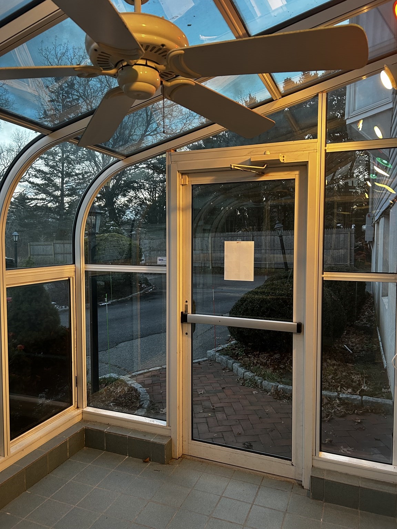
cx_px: 198
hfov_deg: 53.1
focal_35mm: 26
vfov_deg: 67.3
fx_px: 398
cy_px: 264
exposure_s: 1/60
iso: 160
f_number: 1.5
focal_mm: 5.7
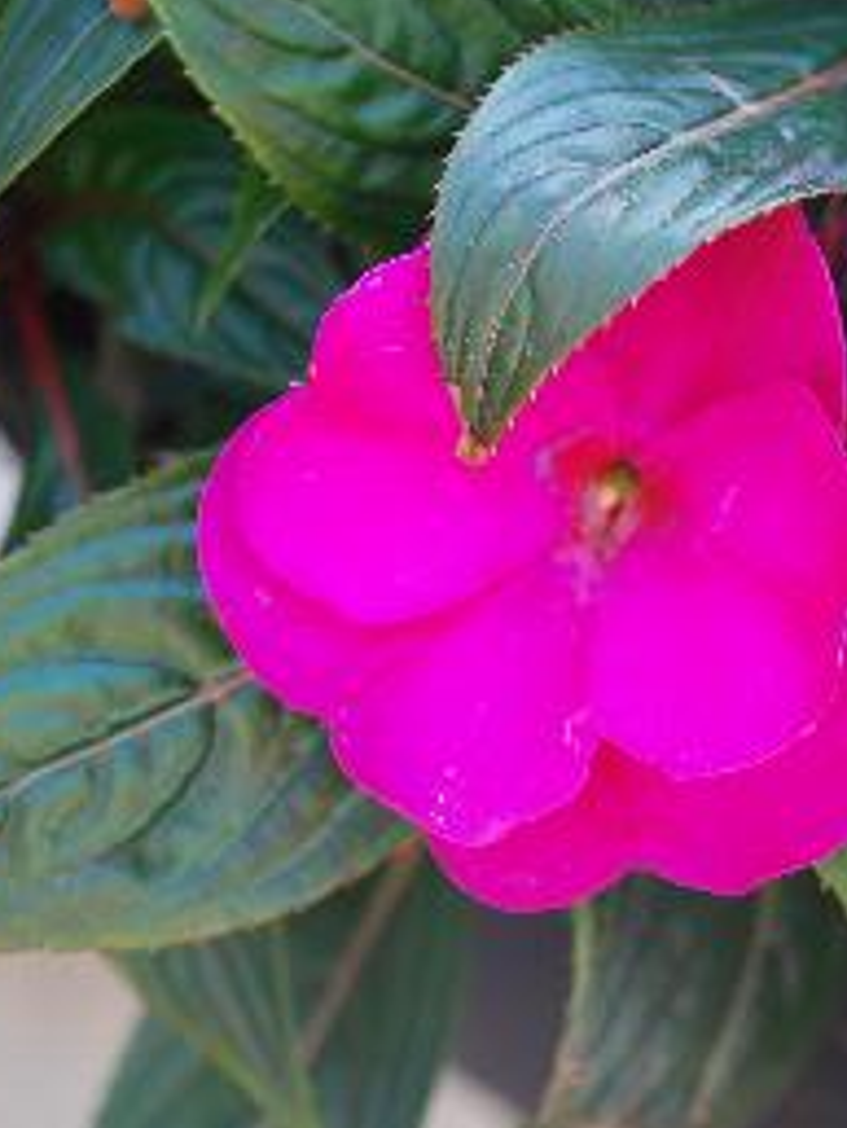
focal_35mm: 90
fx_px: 2934
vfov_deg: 21.8
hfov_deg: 16.1
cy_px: 553
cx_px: 816
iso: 220
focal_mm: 40
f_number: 5.3
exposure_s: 1/60
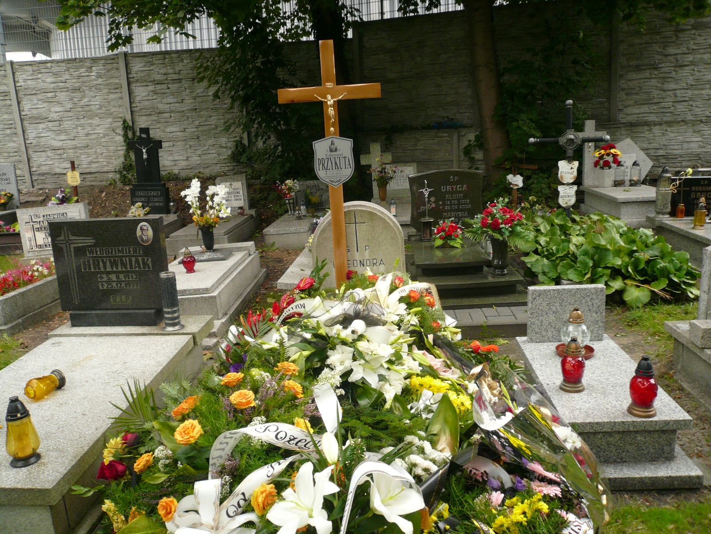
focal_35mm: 28
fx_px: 575
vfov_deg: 49.7
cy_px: 267
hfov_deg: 63.4
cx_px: 356
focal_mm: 4.6
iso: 100
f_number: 2.8
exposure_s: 1/160
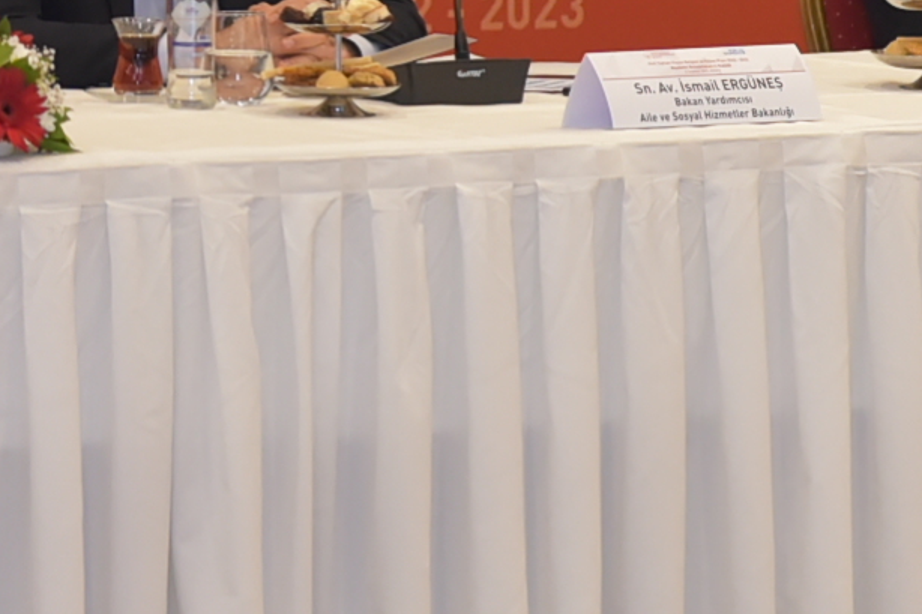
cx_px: -602
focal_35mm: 341
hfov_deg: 6.0
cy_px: -387
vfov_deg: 4.0
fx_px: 8731
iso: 5000
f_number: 4.5
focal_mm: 85
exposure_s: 1/160
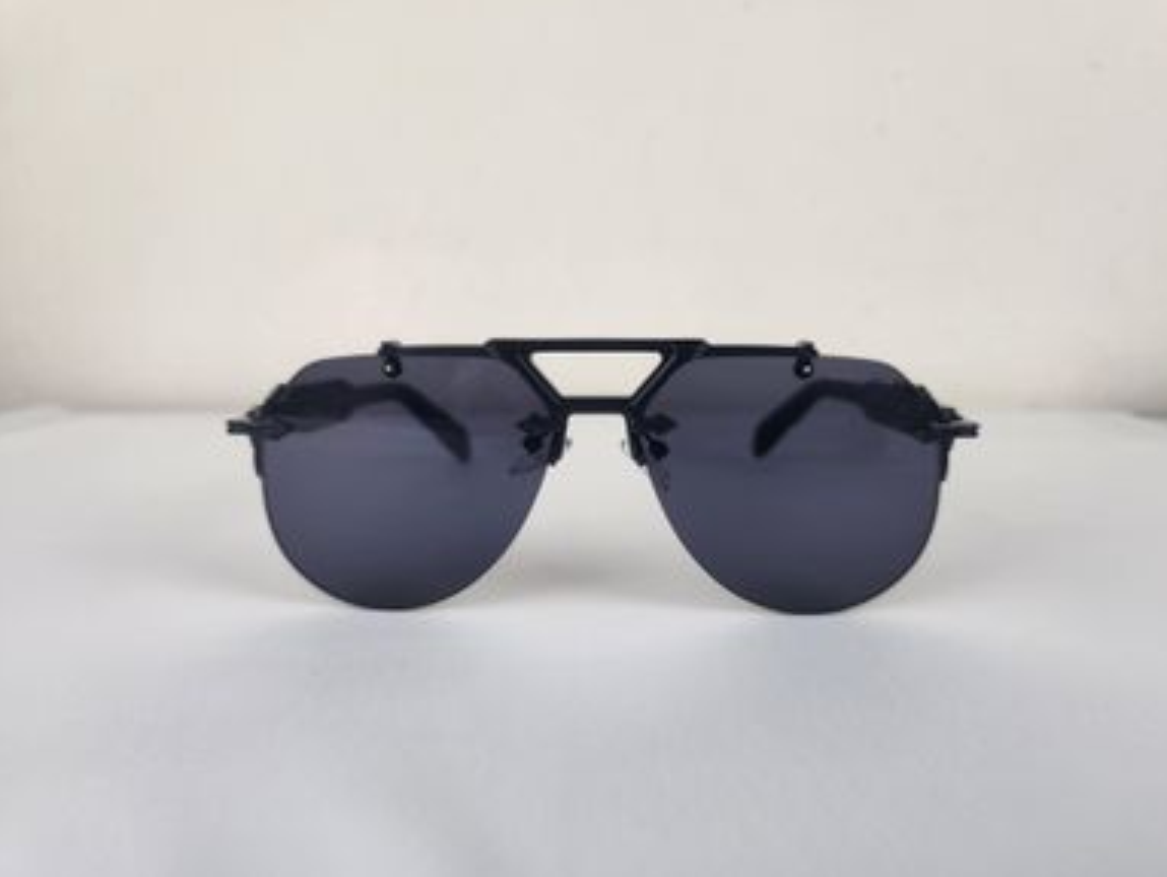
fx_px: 810
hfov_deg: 71.5
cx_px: 597
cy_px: 426
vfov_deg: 56.9
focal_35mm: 24
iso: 50
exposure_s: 1/180
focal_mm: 5.4
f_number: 1.8
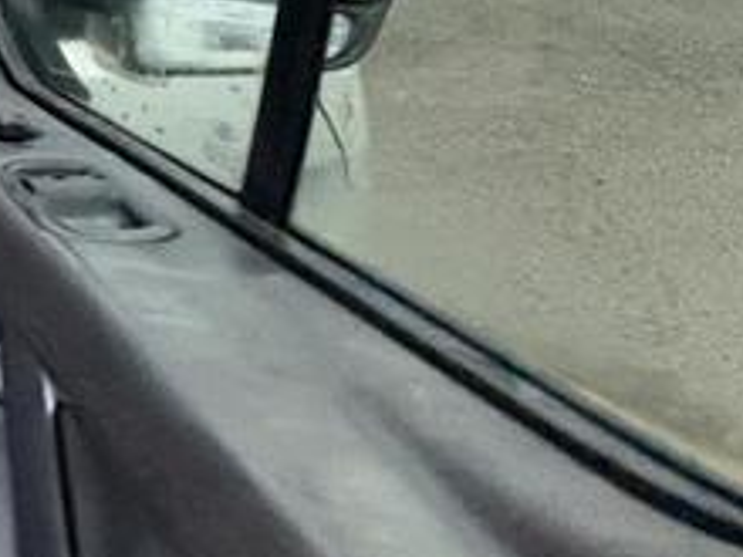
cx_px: -753
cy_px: -68
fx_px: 1223
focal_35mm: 57
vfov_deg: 23.9
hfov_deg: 19.1
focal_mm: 2.22
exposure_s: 1/60
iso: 500
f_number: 2.2
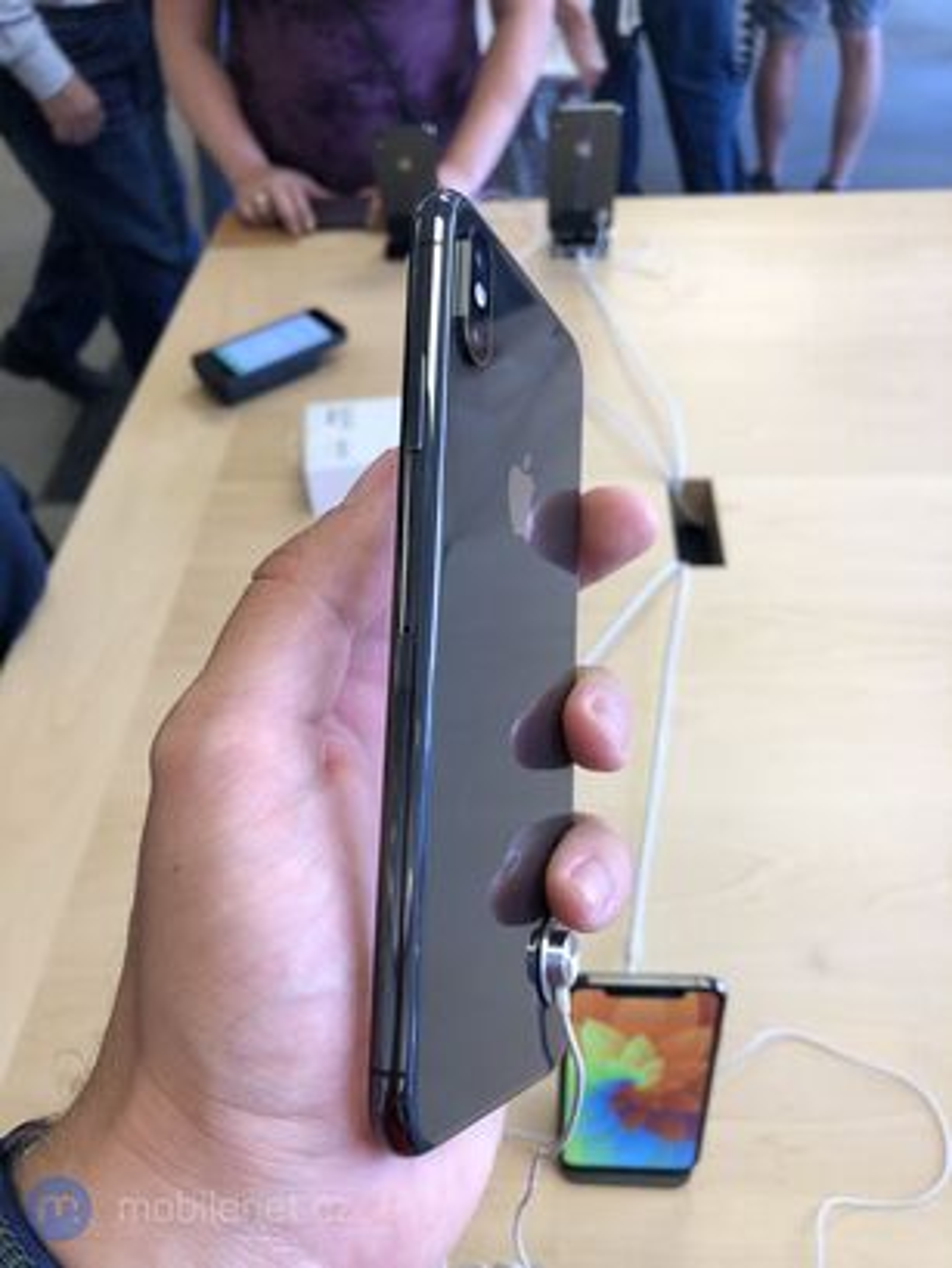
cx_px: 476
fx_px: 1026
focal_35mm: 28
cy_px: 634
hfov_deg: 49.8
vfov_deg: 63.4
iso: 25
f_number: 1.8
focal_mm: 4
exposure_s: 1/30
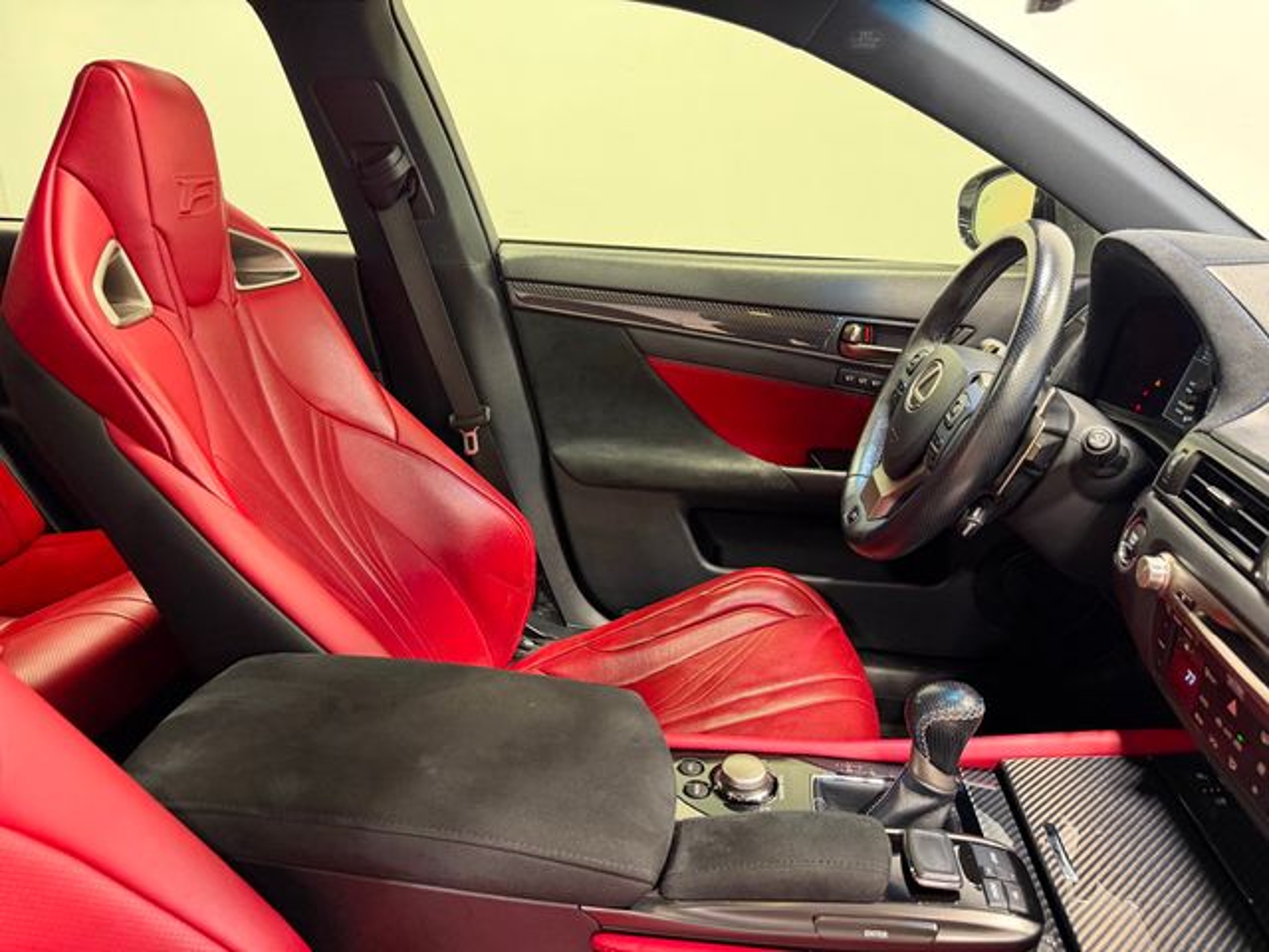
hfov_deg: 71.6
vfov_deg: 56.8
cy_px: 476
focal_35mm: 24
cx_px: 634
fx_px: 880
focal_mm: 6.76
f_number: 1.78
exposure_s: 1/60
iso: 400
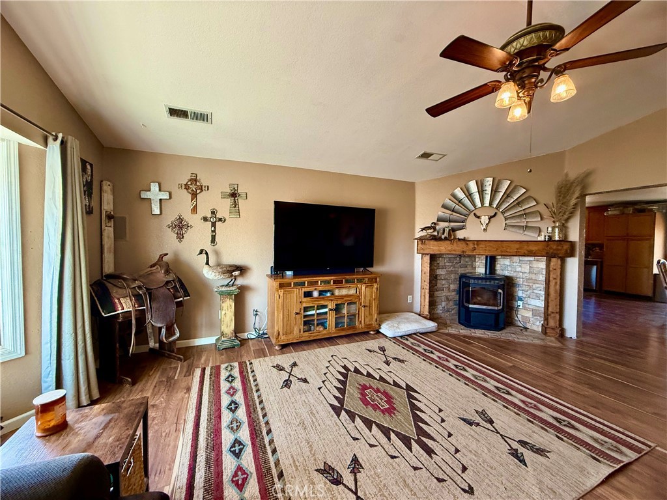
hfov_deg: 102.1
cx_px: 334
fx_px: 270
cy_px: 250
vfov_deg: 85.7
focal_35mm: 14
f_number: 2.2
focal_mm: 2.22
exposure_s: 1/60
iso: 250
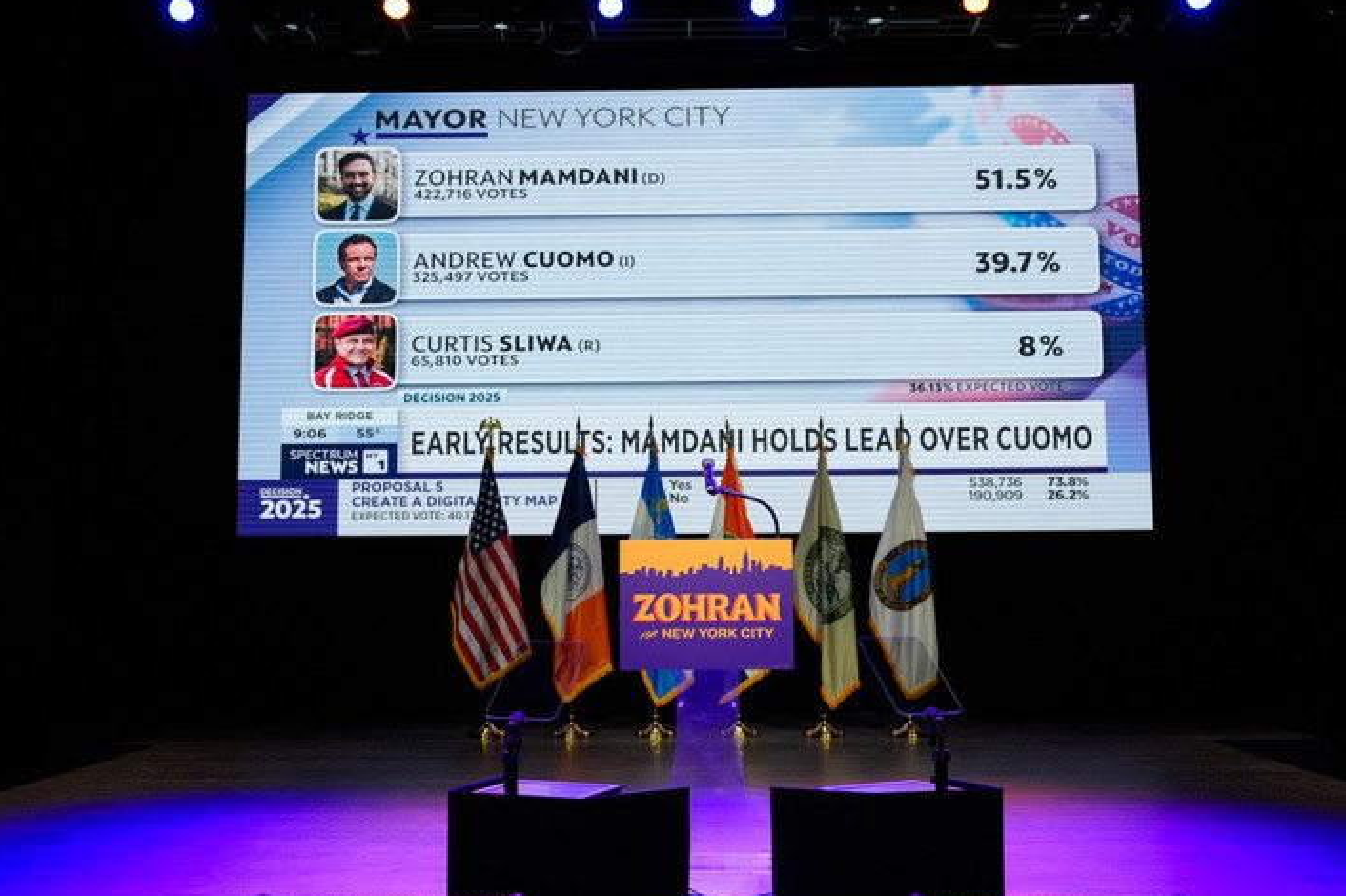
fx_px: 1345
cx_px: 663
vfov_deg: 36.8
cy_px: 464
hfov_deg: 53.2
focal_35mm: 36
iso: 1250
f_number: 2.8
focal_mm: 33
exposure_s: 1/800
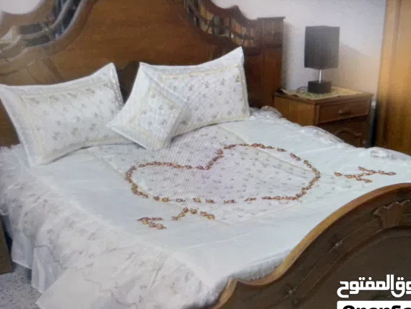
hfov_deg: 65.1
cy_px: 170
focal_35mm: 27
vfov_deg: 51.3
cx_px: 228
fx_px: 321
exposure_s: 1/100
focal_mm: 6.76
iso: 64
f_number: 1.78
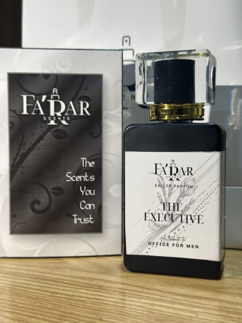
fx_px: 447
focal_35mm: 48
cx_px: 121
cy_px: 162
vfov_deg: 39.7
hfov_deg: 30.3
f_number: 1.78
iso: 200
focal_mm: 6.86
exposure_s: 1/50
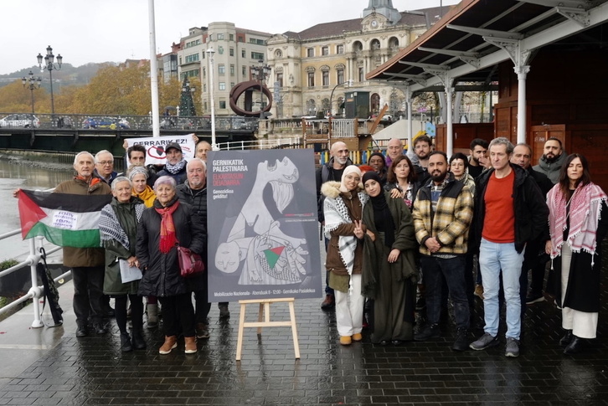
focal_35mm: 36
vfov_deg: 36.9
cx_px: 304
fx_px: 608
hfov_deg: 53.1
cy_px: 203
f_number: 8
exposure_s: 1/80
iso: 500
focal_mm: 24
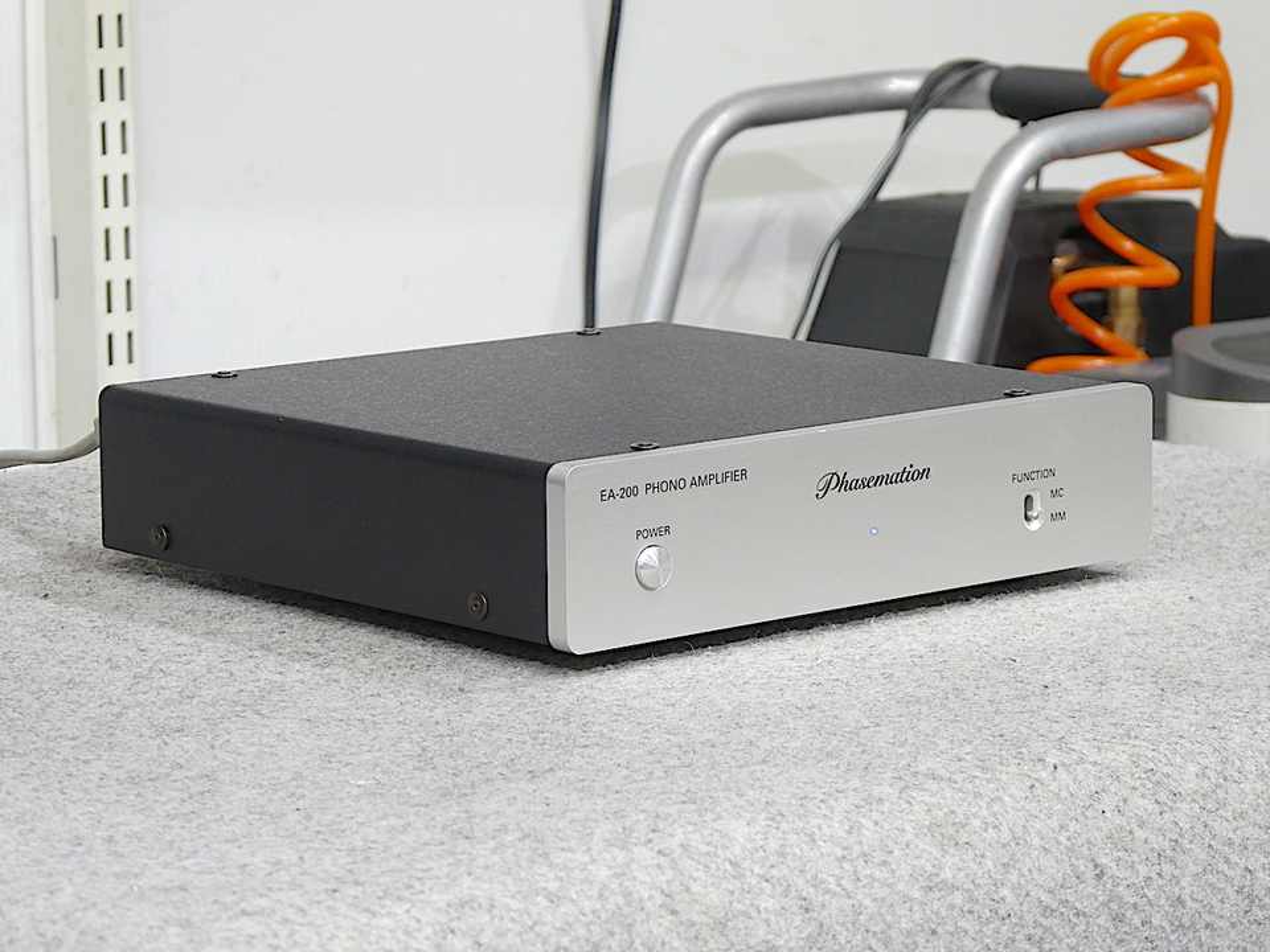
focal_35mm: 124
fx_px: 4549
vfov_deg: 12.0
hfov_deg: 15.9
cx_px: 635
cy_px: 476
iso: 200
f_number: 5.2
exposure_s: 1/5
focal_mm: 22.3
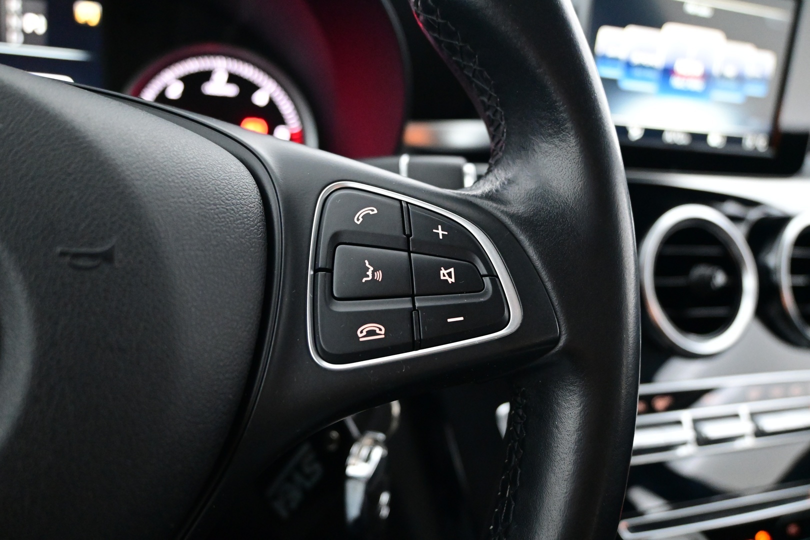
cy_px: 270
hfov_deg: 60.7
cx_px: 405
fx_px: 692
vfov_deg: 42.6
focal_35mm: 31
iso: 5000
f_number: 3.8
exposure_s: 1/30
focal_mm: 20.5
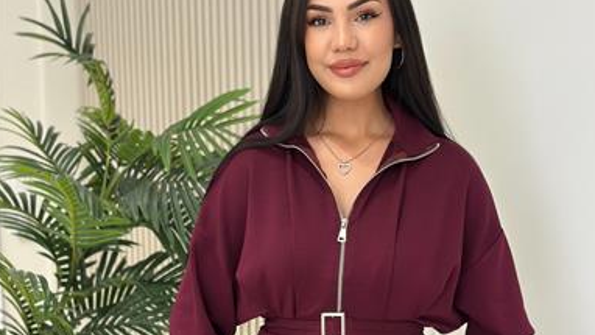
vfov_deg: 16.3
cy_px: 309
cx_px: 307
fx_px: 1152
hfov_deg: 29.0
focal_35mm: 73
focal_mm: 6.86
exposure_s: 1/173
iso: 80
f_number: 1.78
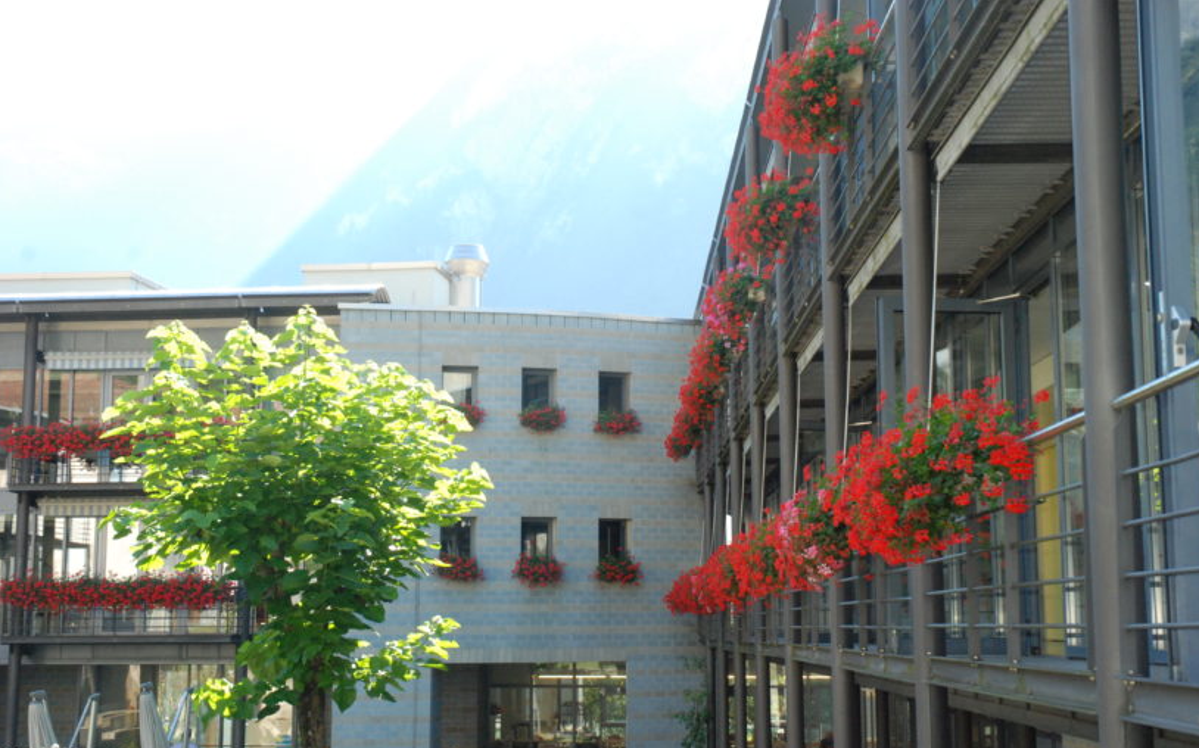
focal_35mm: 55
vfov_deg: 23.7
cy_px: 371
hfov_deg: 37.2
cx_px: 598
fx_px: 1781
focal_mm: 35
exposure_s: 1/200
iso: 1000
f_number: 10
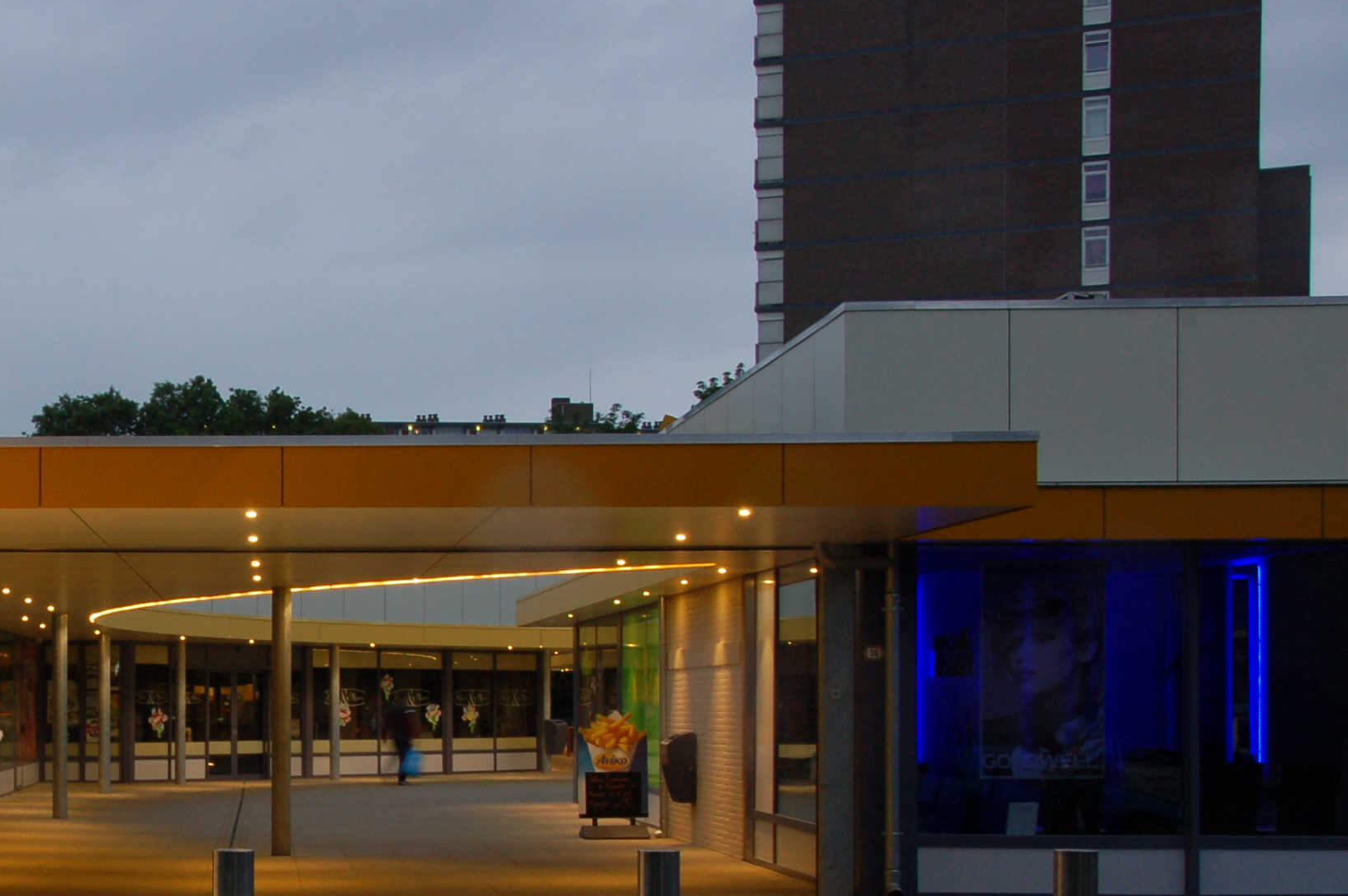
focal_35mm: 66
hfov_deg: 29.4
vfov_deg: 20.4
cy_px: 673
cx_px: 152
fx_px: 2469
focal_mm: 24
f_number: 14
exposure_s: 1/4
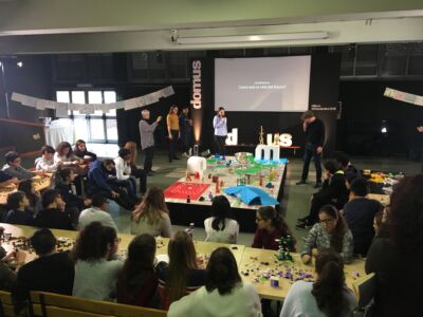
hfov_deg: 61.7
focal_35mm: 29
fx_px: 354
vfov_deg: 48.2
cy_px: 158
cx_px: 212
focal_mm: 4.15
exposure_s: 1/25
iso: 200
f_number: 2.2
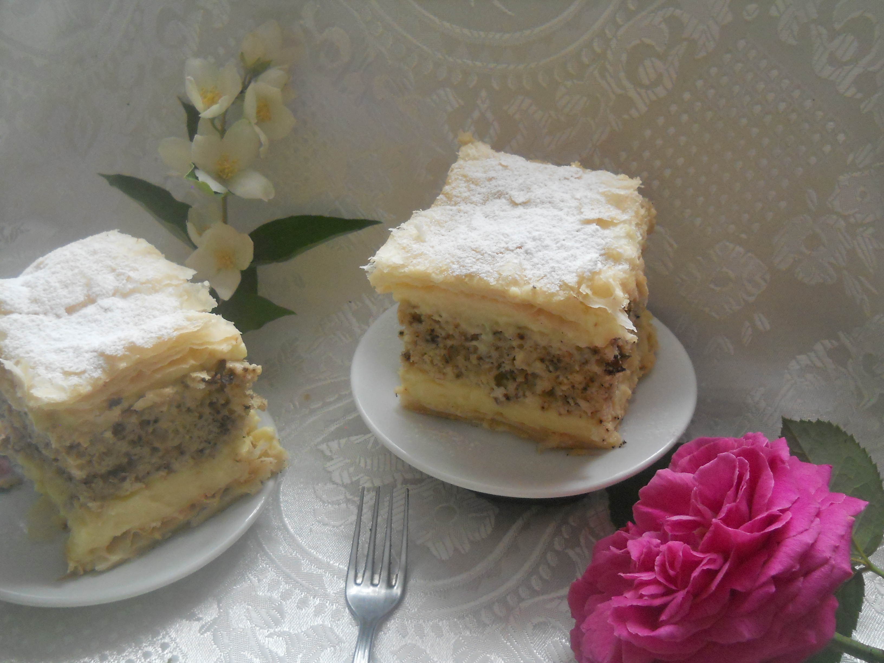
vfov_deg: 35.1
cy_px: 332
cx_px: 442
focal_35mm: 41
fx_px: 1047
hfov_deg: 45.8
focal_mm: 6.72
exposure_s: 1/125
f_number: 3.1
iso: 400
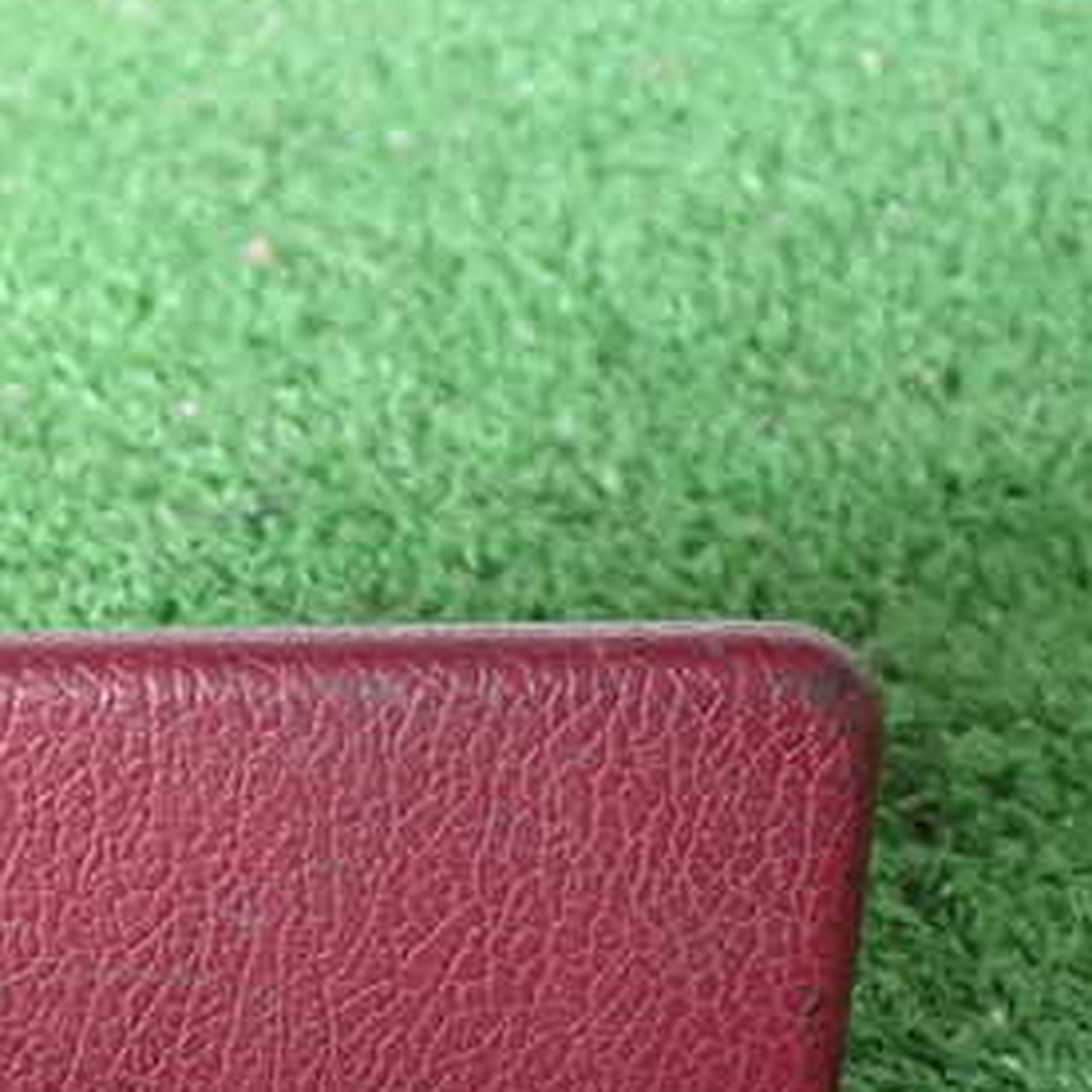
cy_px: 831
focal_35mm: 73
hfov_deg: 23.3
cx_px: 202
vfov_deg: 23.4
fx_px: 2605
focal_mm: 6.83
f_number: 2.7
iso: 400
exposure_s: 1/40
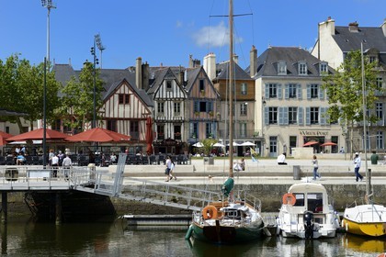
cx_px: 193
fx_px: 911
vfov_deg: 16.1
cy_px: 128
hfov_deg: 23.9
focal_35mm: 85
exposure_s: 1/200
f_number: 13
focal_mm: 85
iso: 200
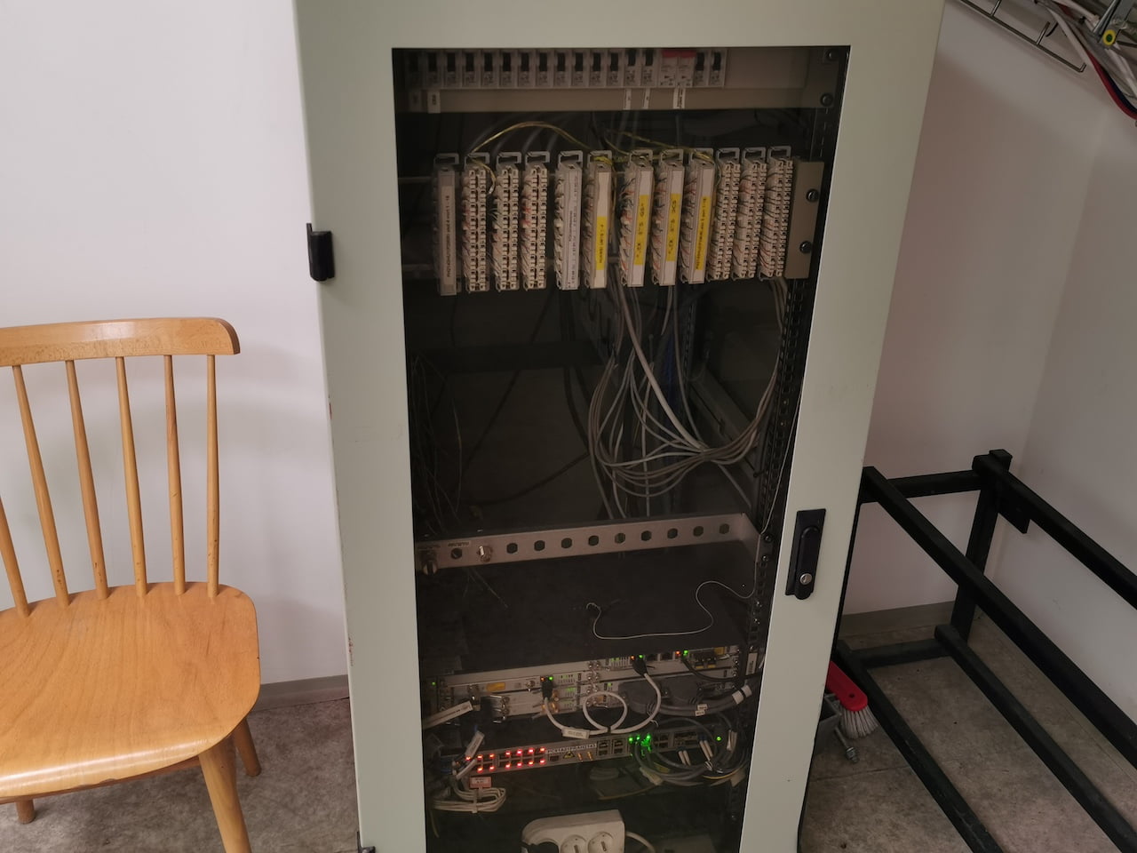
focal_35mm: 32
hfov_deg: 56.8
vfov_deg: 44.2
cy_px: 426
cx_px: 568
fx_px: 1051
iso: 160
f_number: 1.6
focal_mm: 5.56
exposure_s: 1/50
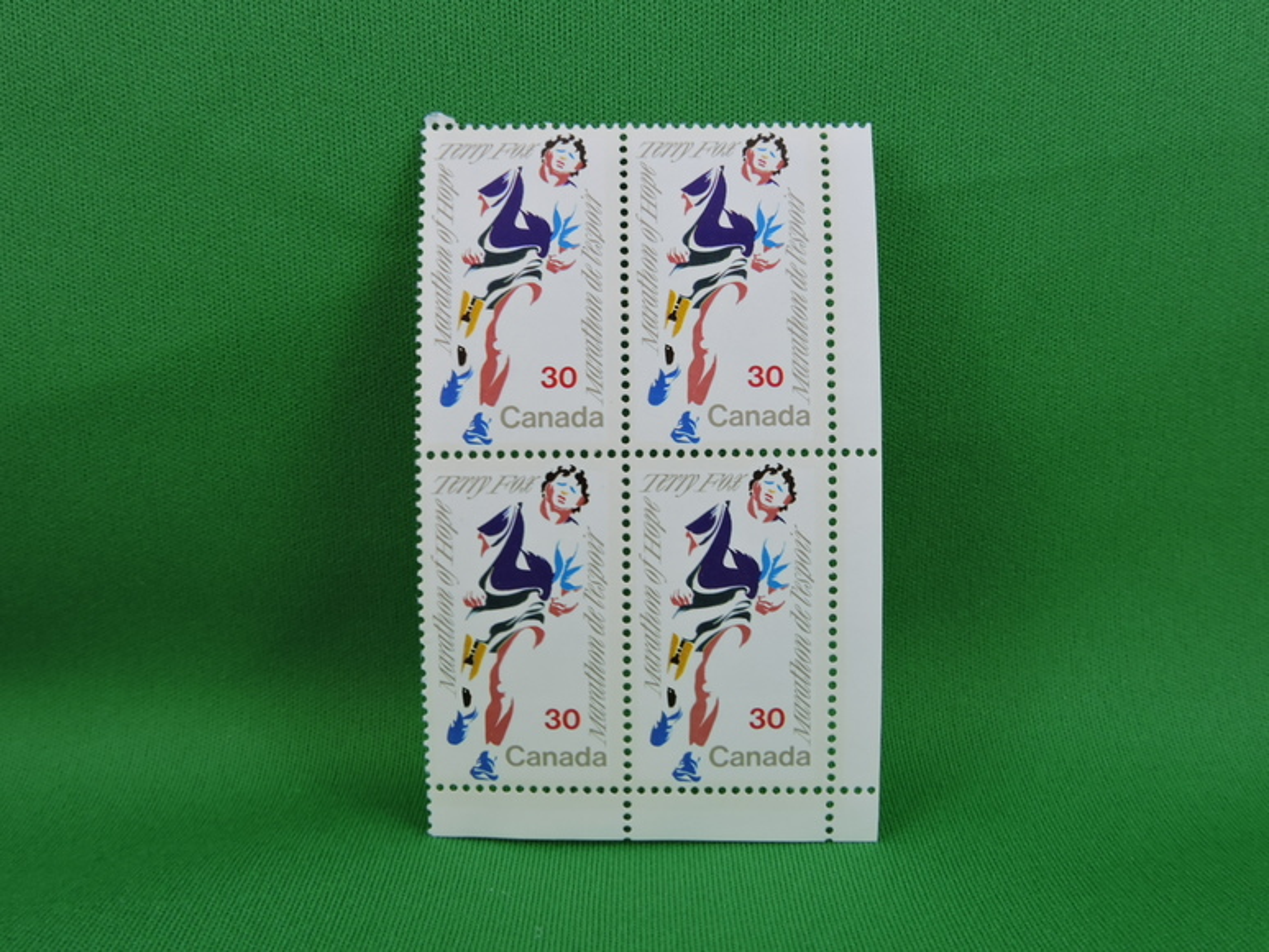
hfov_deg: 60.0
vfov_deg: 46.8
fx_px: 1100
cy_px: 476
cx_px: 634
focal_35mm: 30
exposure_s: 1/125
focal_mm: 5.4
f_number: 3.5
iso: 220
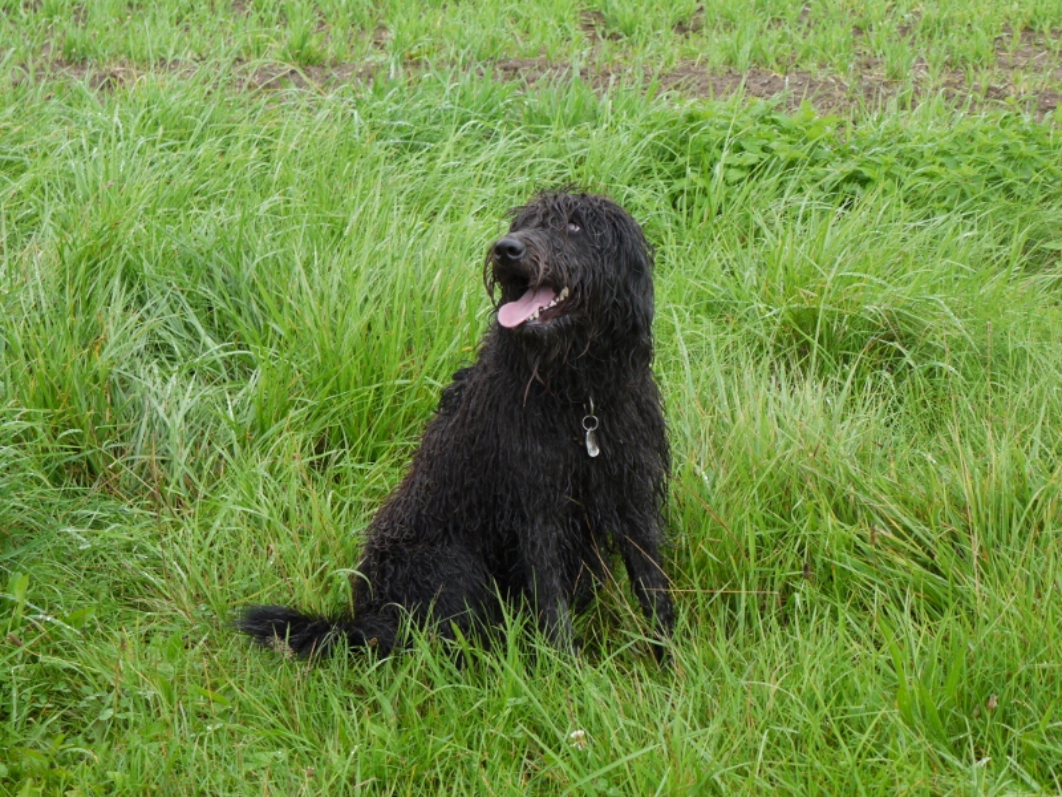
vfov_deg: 18.9
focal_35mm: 78
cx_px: 531
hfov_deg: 25.0
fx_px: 2393
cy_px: 398
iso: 400
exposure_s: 1/250
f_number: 5.6
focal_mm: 39
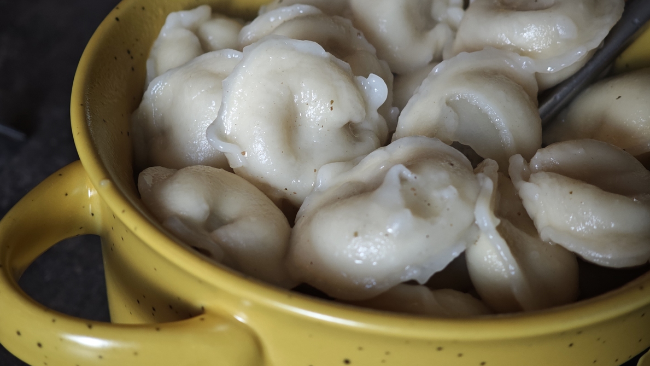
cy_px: 150
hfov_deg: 27.5
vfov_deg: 15.7
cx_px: 324
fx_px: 1327
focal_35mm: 77
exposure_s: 1/100
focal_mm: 11.5
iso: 500
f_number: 1.8
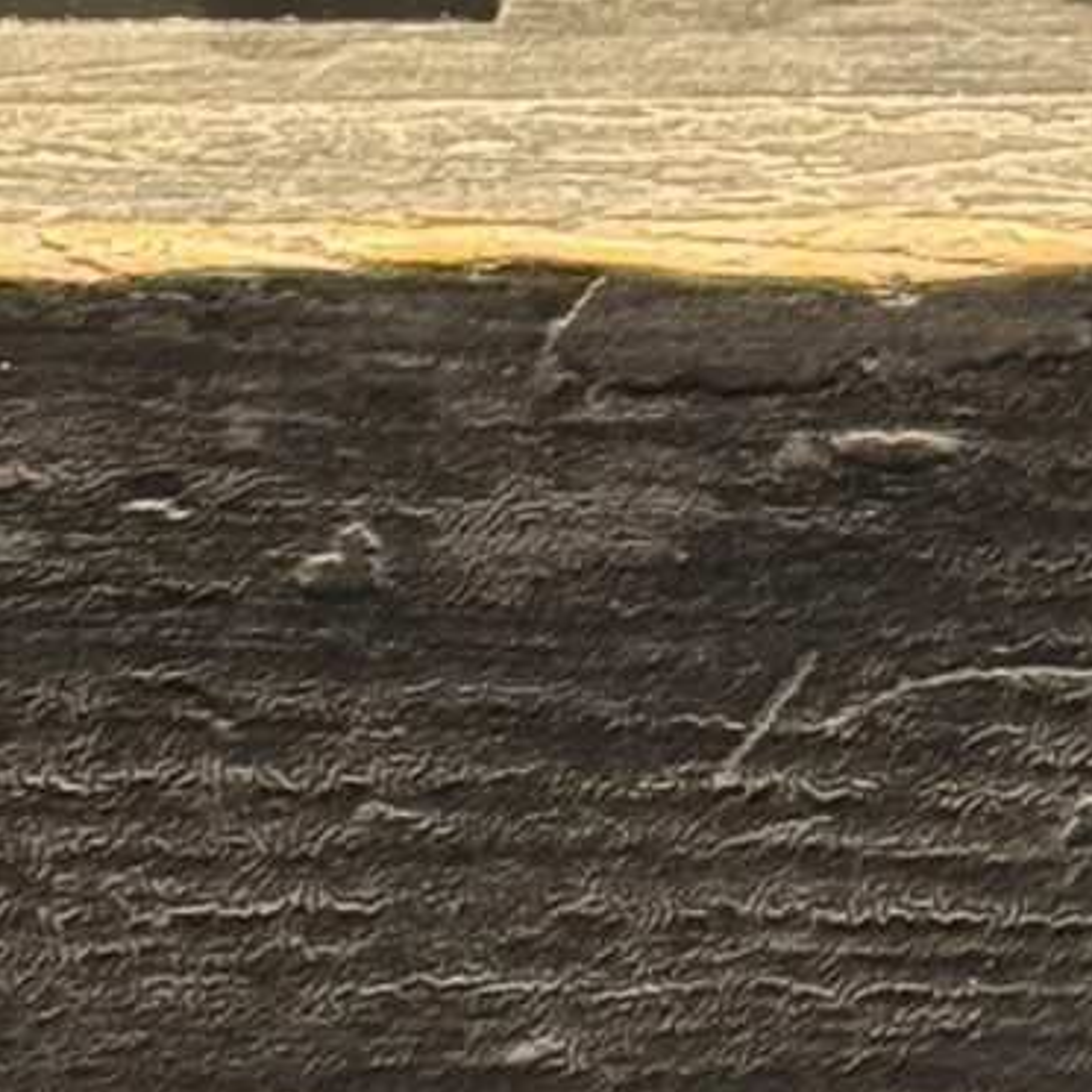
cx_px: 1027
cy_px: -1556
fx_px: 10422
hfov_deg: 6.0
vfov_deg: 5.8
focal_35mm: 292
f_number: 1.78
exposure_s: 1/25
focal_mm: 6.76
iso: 400
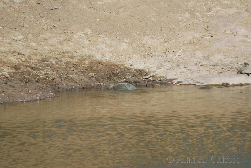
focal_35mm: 600
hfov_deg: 3.4
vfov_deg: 2.3
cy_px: 84
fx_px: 4187
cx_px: 126
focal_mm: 400
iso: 200
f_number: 5.6
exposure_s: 1/500
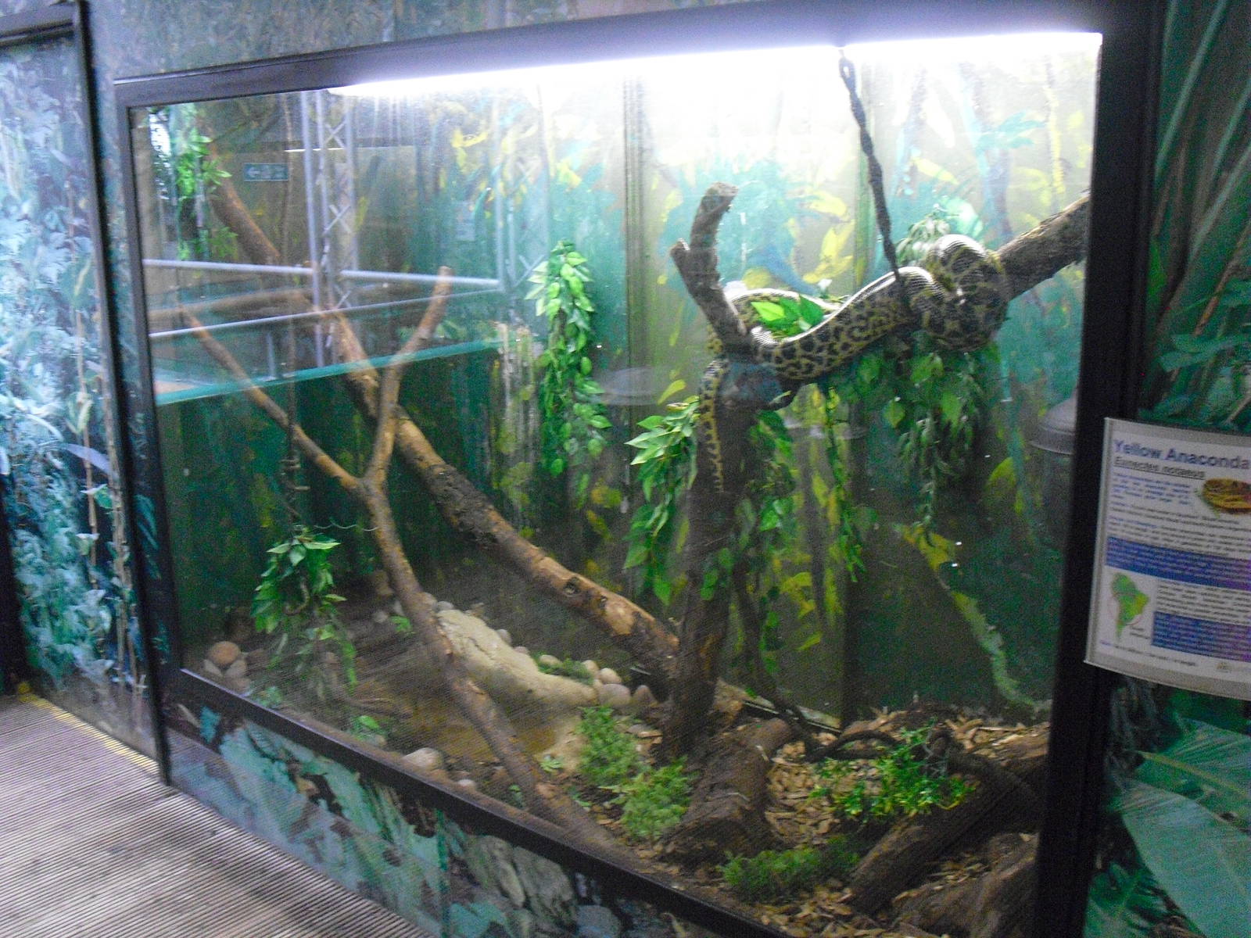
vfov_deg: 39.7
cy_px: 469
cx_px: 626
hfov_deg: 51.4
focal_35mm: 36
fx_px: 1301
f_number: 3.1
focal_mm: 6.3
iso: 800
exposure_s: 1/40
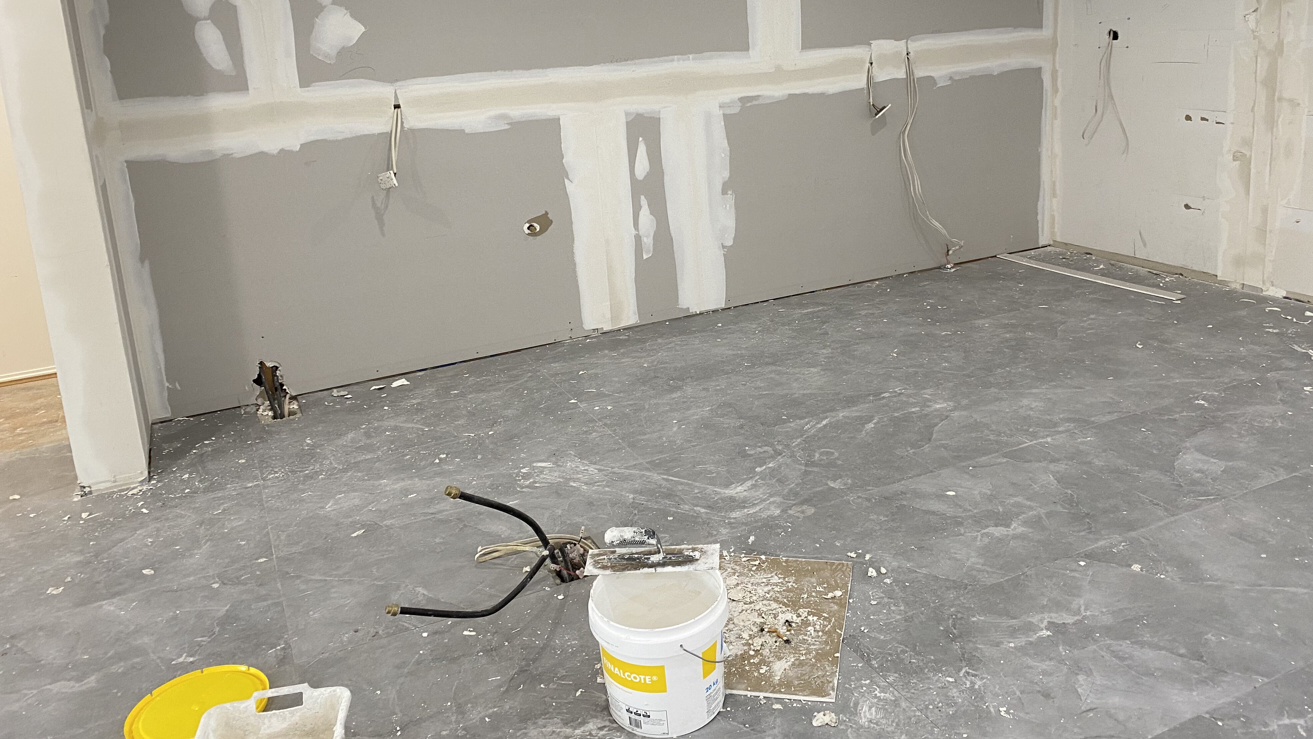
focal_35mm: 29
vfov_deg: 39.7
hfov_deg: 66.1
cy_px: 242
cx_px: 670
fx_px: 1010
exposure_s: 1/50
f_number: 1.8
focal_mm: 4.25
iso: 80
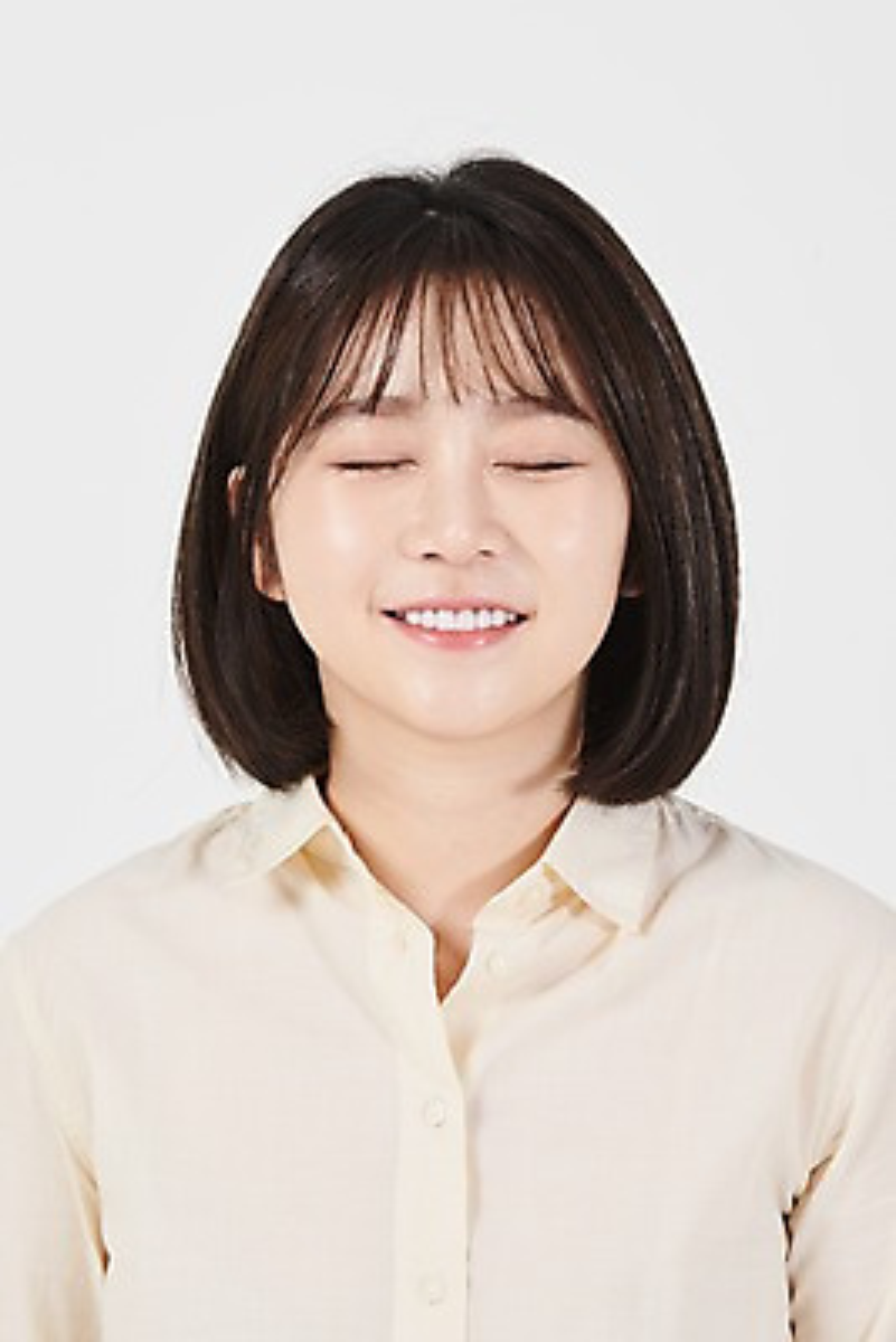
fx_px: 6527
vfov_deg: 11.7
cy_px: 671
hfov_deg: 7.9
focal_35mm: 175
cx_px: 448
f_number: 13
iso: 100
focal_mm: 175
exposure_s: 1/125
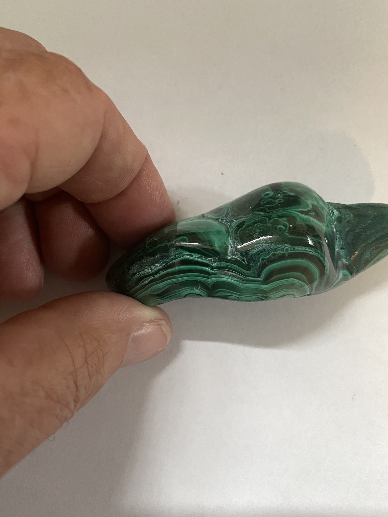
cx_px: 194
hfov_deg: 54.9
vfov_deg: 69.4
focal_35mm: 25
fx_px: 374
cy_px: 258
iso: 320
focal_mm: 4.25
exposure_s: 1/60
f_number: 1.8
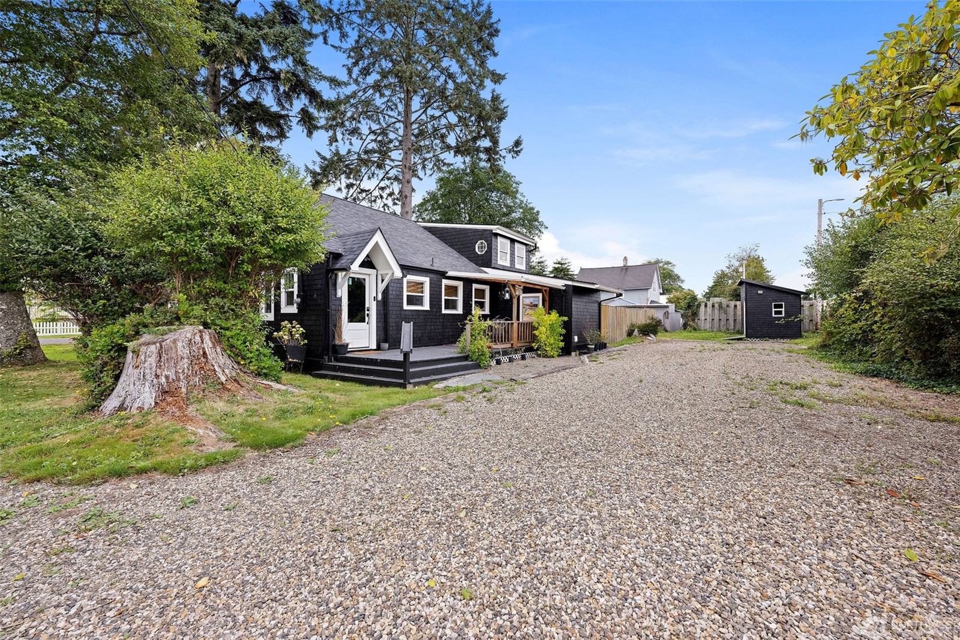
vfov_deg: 81.2
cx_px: 480
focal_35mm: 14
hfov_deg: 104.3
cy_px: 320
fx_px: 373
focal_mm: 14
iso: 1000
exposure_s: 1/1000
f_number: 5
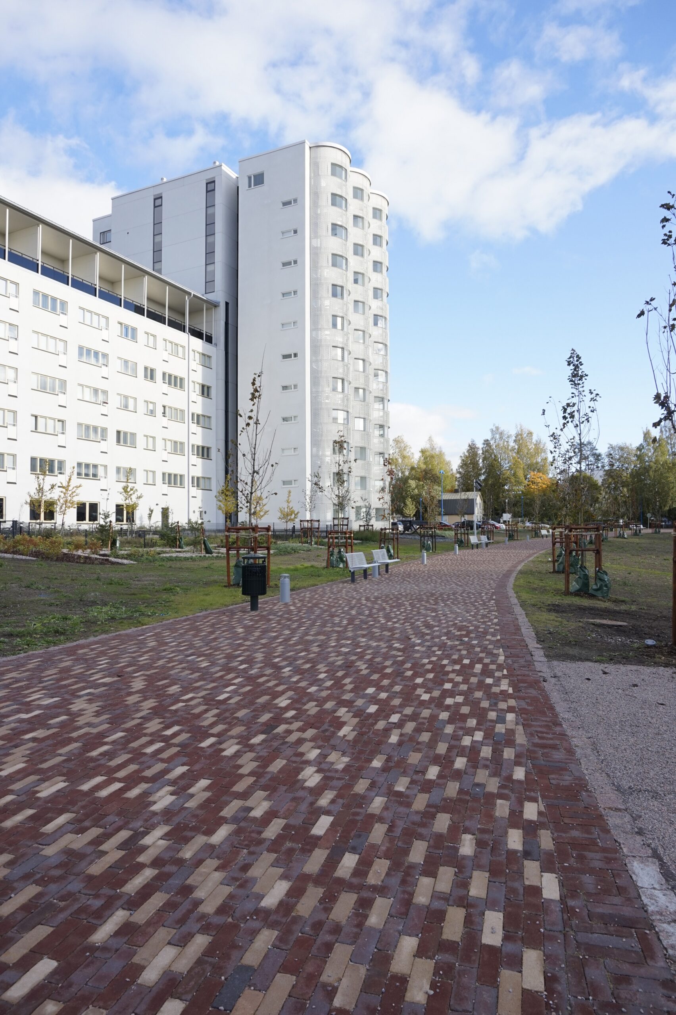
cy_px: 508
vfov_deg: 73.8
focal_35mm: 24
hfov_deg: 53.1
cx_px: 338
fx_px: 677
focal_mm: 16
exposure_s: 1/100
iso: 100
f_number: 7.1
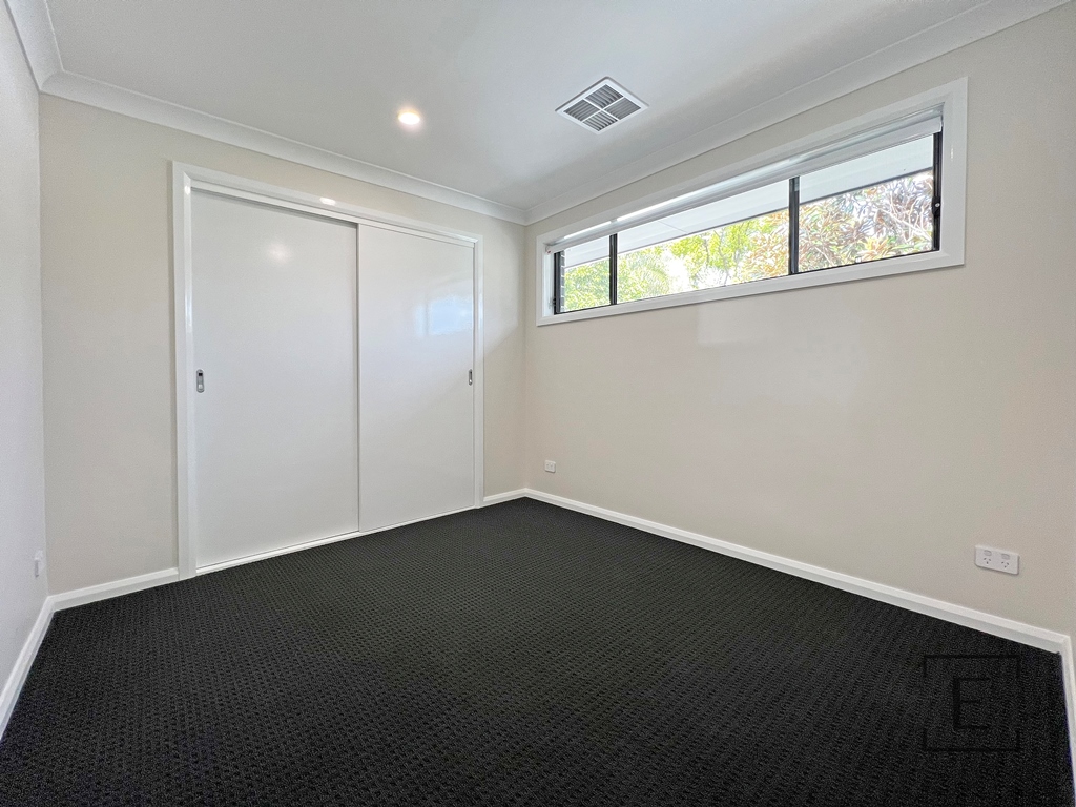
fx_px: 404
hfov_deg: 106.2
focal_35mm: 13
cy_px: 404
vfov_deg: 89.9
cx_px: 538
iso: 80
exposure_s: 1/100
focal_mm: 1.57
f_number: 1.8
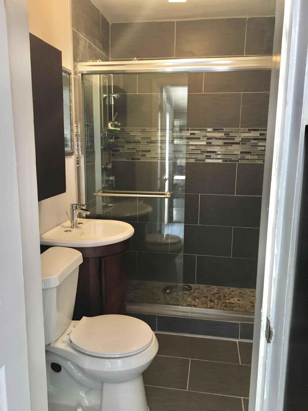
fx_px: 344
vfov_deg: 61.7
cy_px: 206
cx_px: 154
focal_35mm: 29
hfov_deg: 48.2
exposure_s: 1/24
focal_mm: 4.15
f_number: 2.2
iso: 200
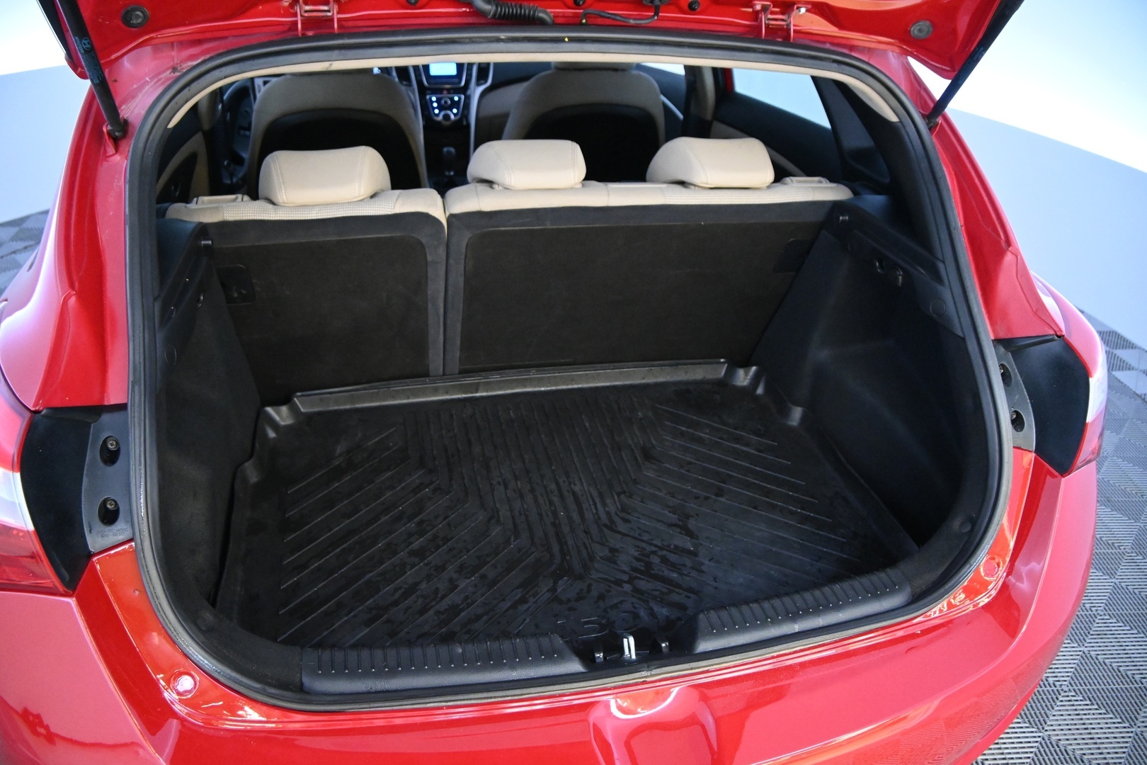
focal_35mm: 75
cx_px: 574
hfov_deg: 27.0
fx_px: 2389
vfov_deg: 18.2
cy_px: 382
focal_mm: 50
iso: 5000
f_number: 7.1
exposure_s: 1/100
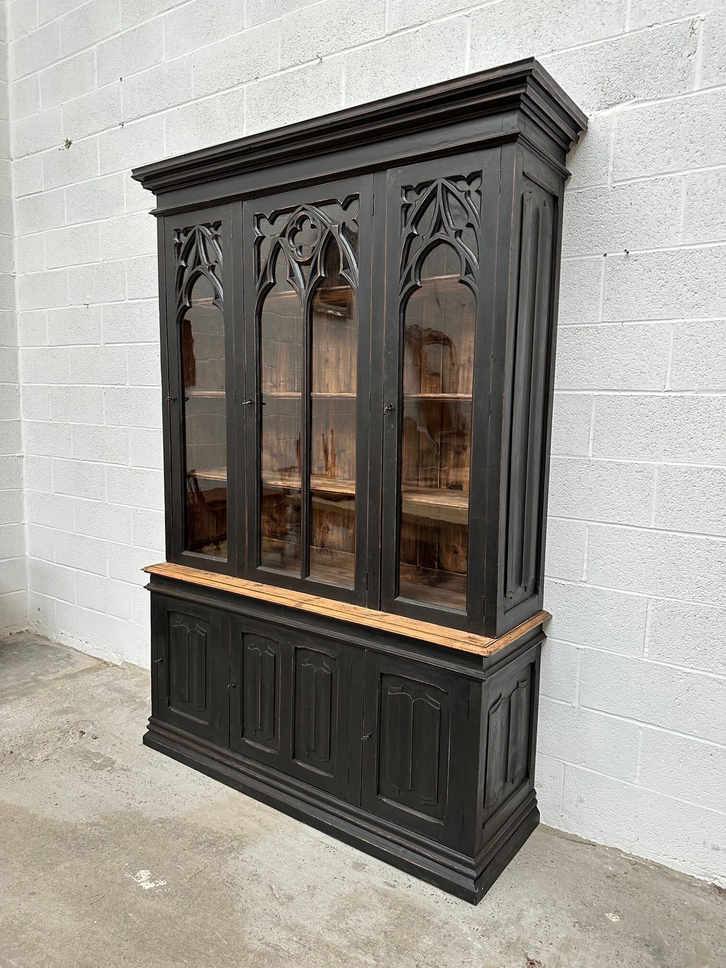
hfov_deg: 56.8
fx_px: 671
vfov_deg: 71.6
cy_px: 484
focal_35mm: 24
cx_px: 363
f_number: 1.78
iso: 200
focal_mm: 6.86
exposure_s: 1/121
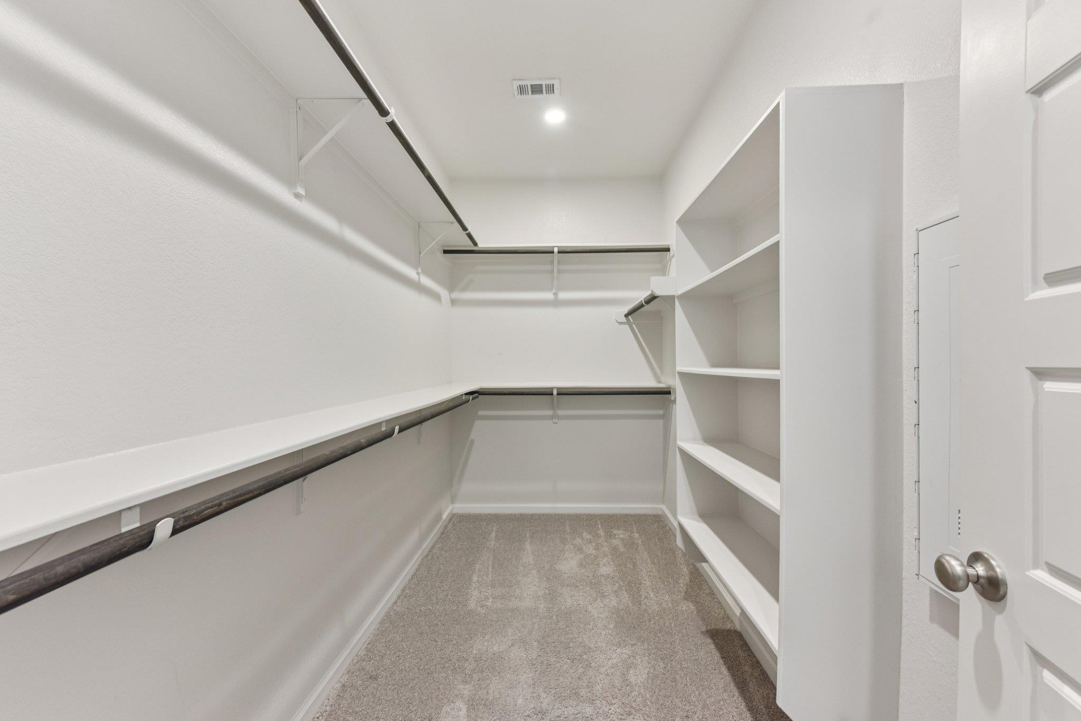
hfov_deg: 104.2
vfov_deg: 81.2
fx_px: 420
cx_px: 540
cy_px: 360
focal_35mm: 14
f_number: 8
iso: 800
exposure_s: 1/20
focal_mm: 14
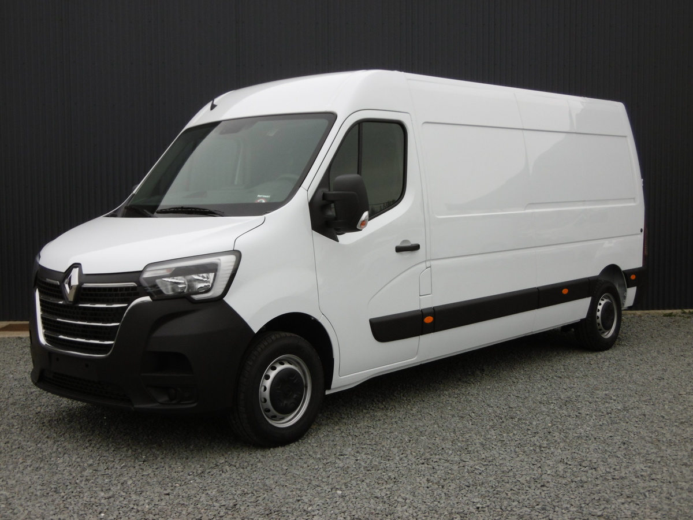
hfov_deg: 43.9
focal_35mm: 43
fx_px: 861
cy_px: 260
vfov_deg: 33.6
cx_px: 346
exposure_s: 1/125
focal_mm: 7.7
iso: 100
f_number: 3.8
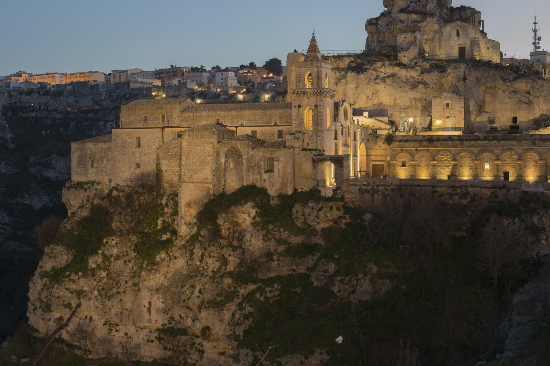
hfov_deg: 39.0
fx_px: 773
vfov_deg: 26.6
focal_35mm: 51
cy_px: 162
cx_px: 330
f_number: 7.1
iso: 100
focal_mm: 27
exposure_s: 8
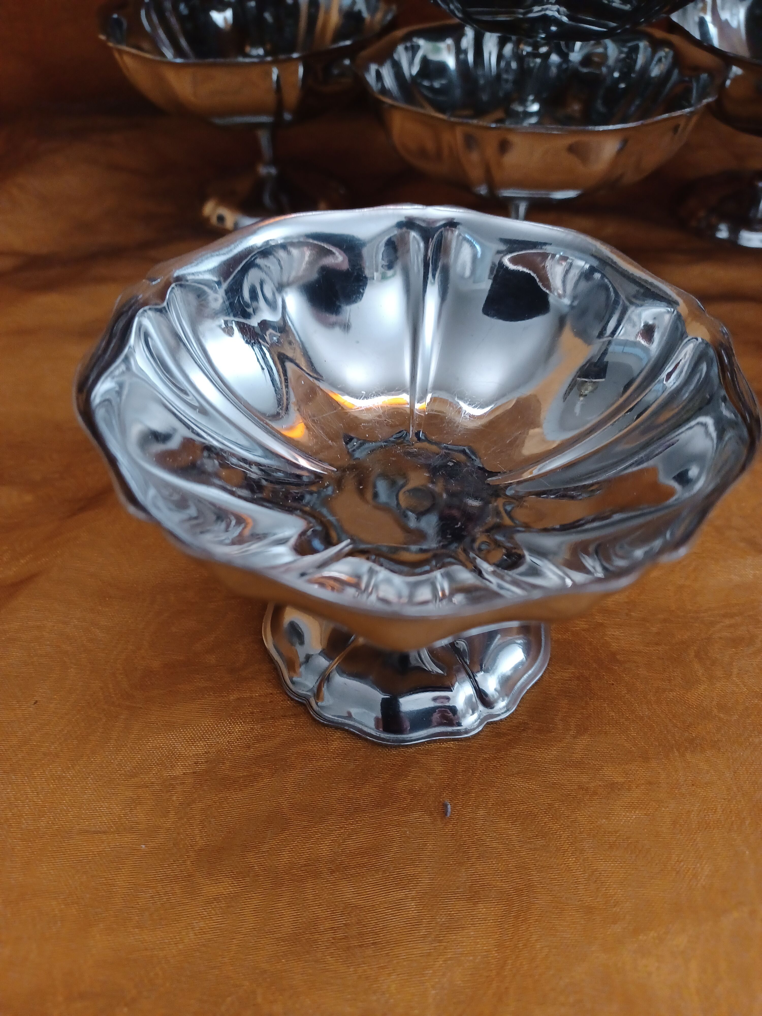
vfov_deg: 69.4
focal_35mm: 25
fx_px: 734
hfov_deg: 54.9
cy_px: 508
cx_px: 381
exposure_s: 1/25
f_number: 1.8
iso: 500
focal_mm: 4.6
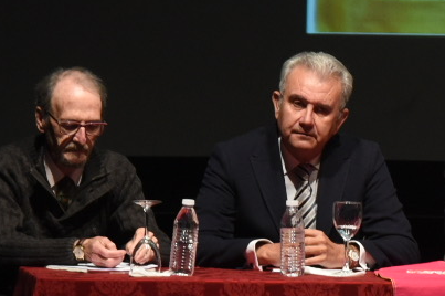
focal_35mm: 664
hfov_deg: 3.1
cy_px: 168
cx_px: 782
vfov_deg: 2.1
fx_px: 8201
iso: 2500
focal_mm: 165
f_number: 5.6
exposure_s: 1/125
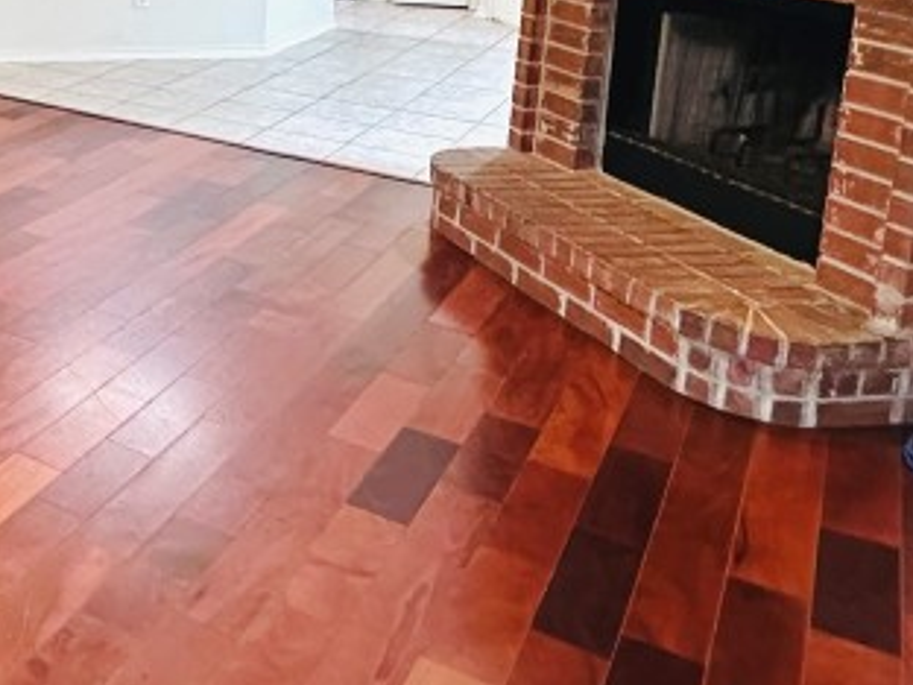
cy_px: 6
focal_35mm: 46
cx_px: -152
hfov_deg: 34.1
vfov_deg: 29.5
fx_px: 1213
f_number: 2.2
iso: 640
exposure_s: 1/60
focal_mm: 2.22
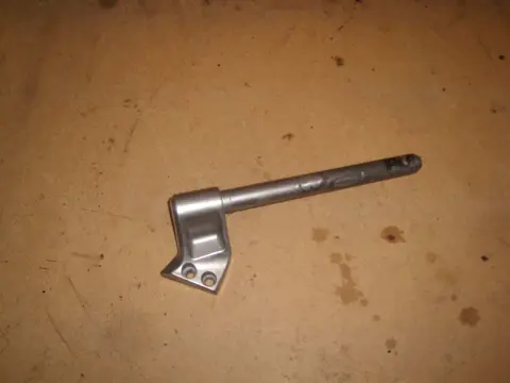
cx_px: 255
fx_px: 516
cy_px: 192
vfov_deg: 40.7
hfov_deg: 52.6
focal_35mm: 35
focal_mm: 5.8
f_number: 7.1
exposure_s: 1/30
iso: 50
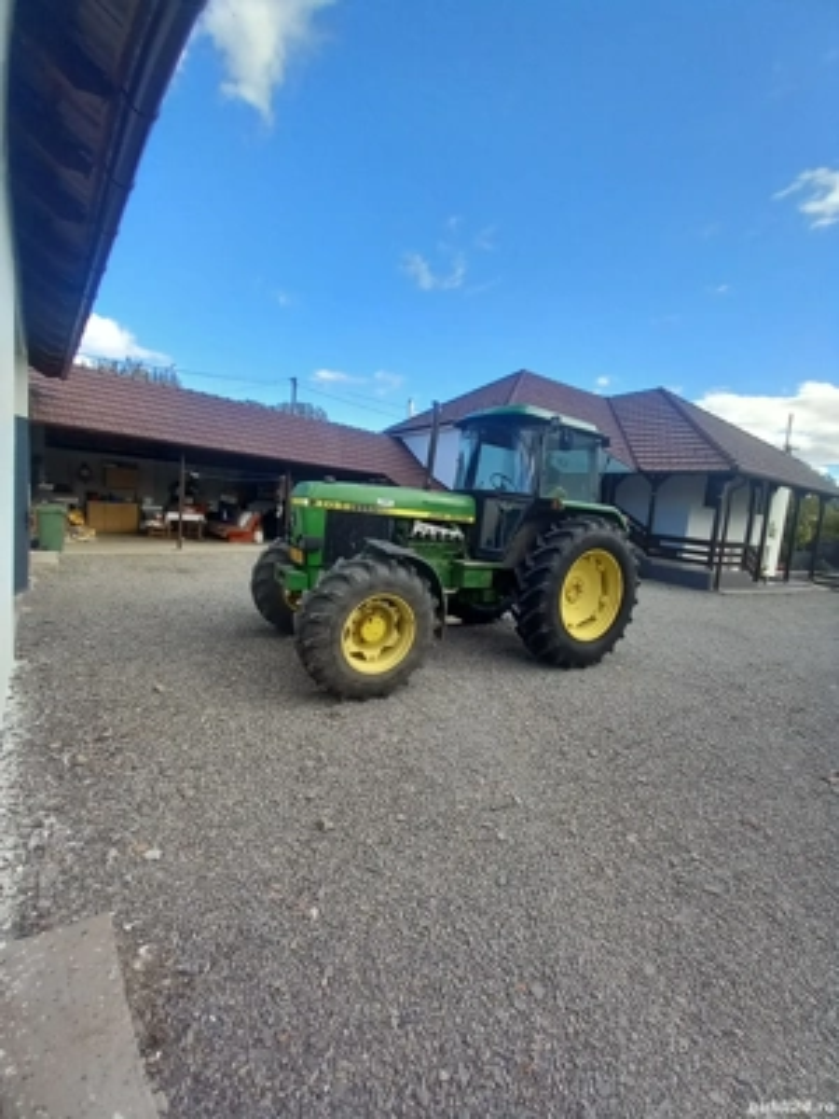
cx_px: 420
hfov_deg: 89.9
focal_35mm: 13
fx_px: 420
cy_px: 560
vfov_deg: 106.2
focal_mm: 1.13
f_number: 2.2
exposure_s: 1/355
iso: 50
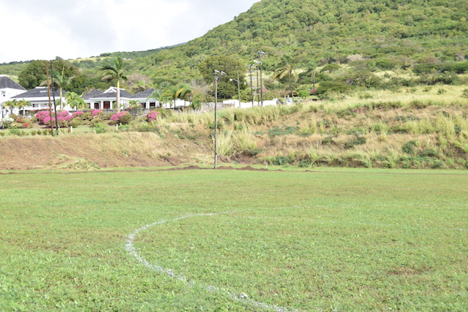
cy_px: 156
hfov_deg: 35.0
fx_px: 741
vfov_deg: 23.8
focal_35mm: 57
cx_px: 234
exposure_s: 1/160
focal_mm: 38
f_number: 7.1
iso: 100
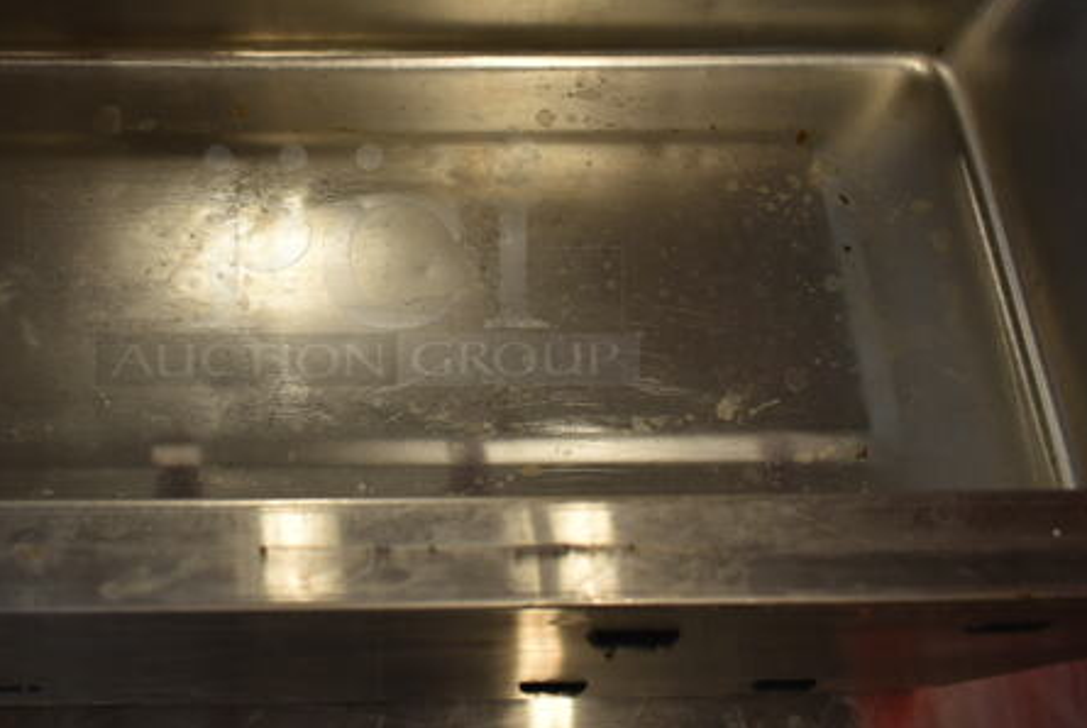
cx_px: 369
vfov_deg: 35.8
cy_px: 257
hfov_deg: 50.9
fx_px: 1119
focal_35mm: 37
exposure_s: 1/30
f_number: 3.5
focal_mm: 18
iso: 140
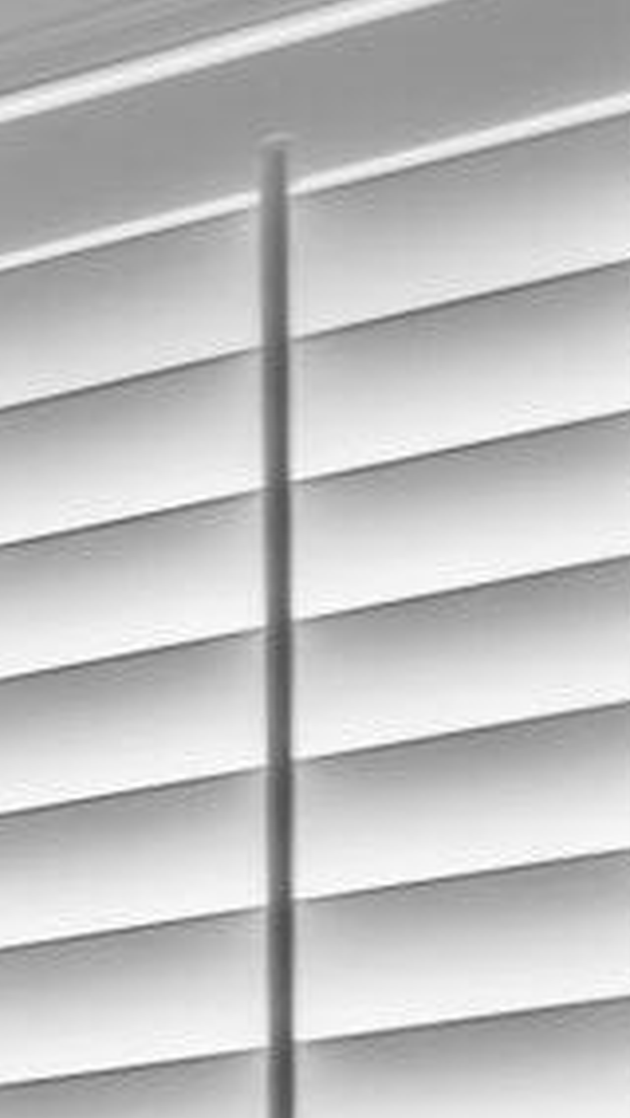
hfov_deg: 5.2
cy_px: 2018
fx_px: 3589
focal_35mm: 121
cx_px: -3185
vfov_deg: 15.3
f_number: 4
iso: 320
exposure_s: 1/25
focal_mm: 16
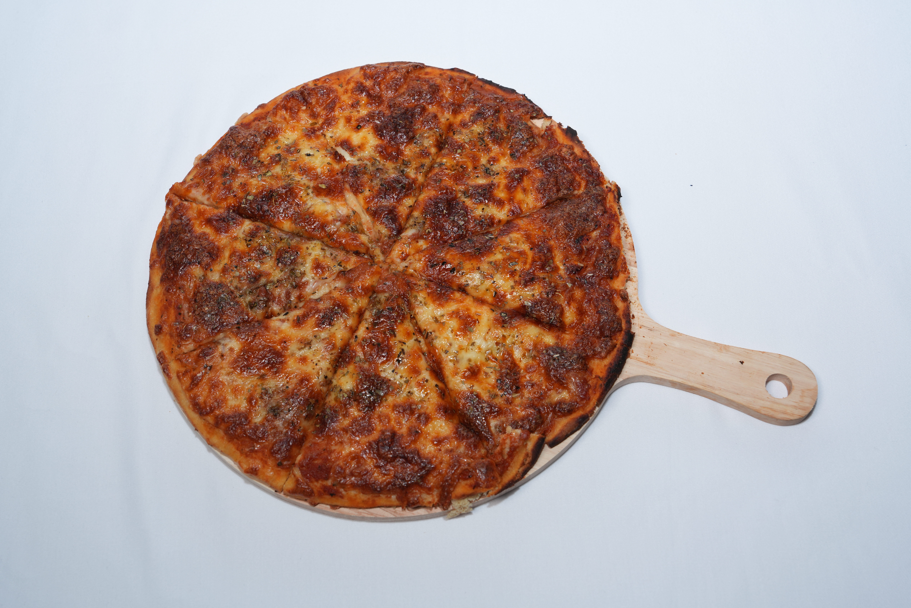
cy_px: 304
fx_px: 1265
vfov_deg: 27.0
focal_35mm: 50
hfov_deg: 39.6
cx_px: 456
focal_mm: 50
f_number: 7.1
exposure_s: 1/160
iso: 400
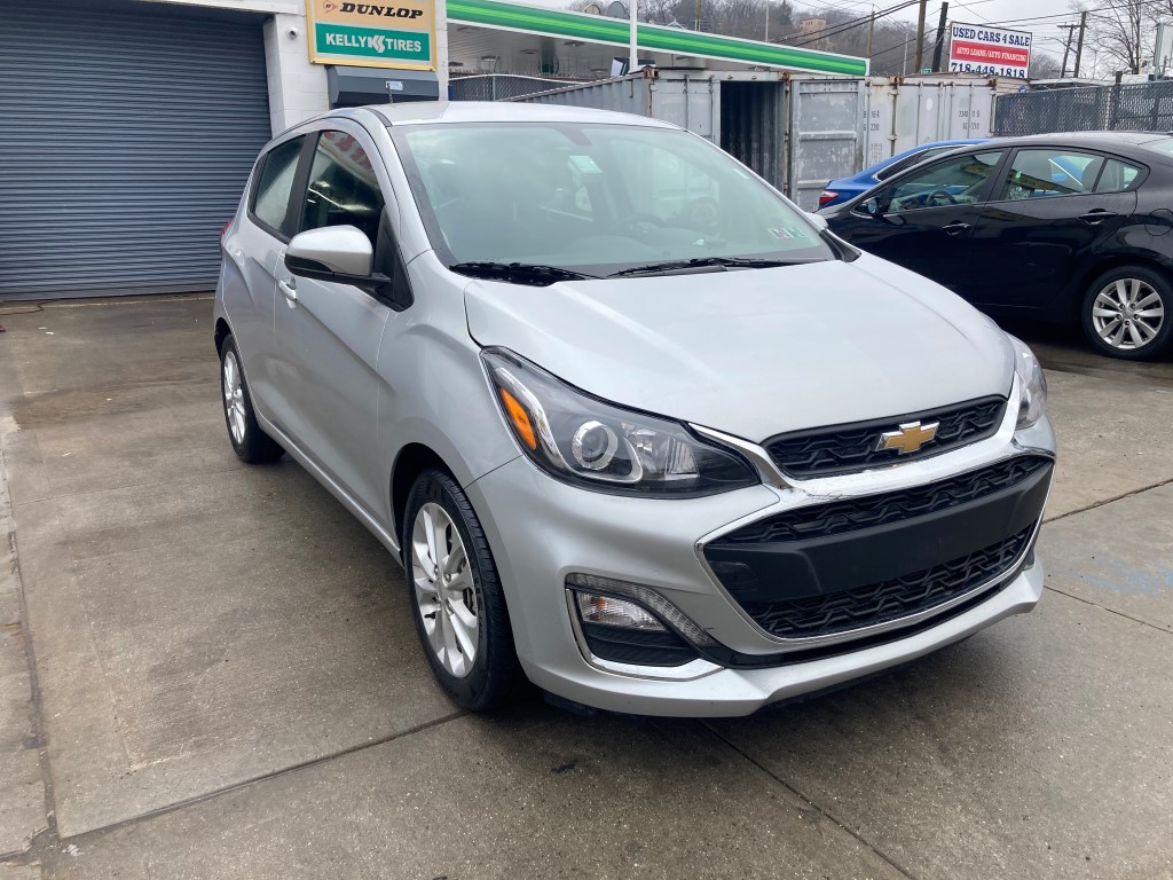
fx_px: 949
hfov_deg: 63.4
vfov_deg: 49.7
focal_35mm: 28
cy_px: 440
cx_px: 586
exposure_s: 1/979
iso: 20
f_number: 1.8
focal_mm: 3.99
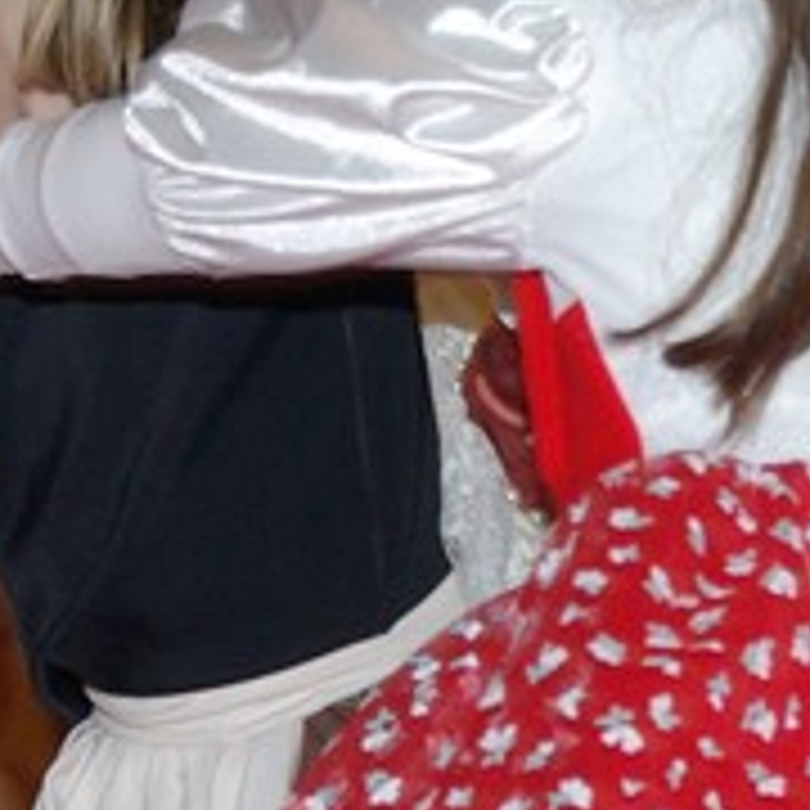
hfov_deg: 5.5
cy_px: 380
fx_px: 8393
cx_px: 810
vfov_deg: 5.5
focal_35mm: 317
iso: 400
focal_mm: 35
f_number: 5.6
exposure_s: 1/45
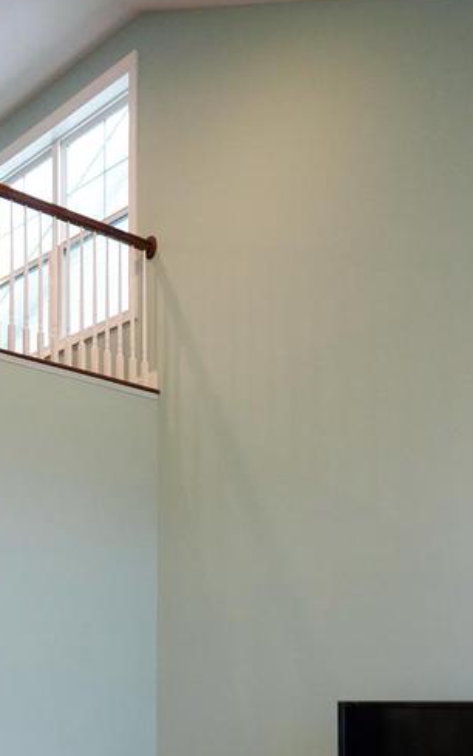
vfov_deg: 38.6
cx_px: 54
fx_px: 989
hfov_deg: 26.1
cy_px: 696
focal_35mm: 48
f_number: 4
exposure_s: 1/160
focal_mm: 16
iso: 1600
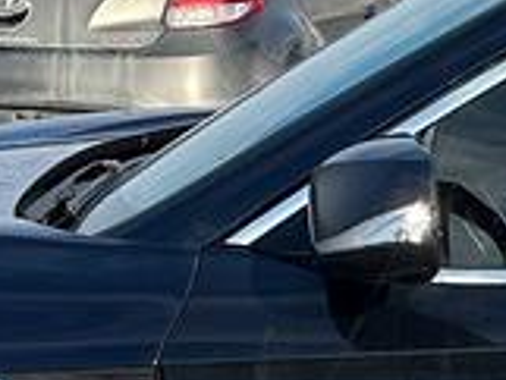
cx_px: 918
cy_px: 515
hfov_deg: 9.8
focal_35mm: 191
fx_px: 2794
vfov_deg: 7.7
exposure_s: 1/3247
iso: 80
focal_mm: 6.86
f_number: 1.78
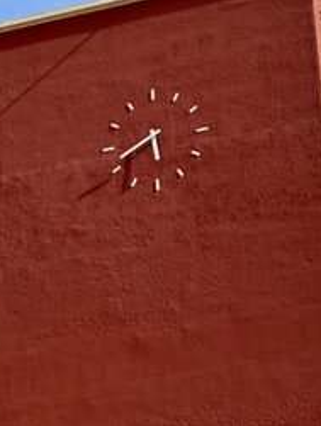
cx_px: 279
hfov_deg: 10.1
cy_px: 80
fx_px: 1813
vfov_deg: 13.3
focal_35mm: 147
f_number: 2.8
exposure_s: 1/673
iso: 32
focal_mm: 9
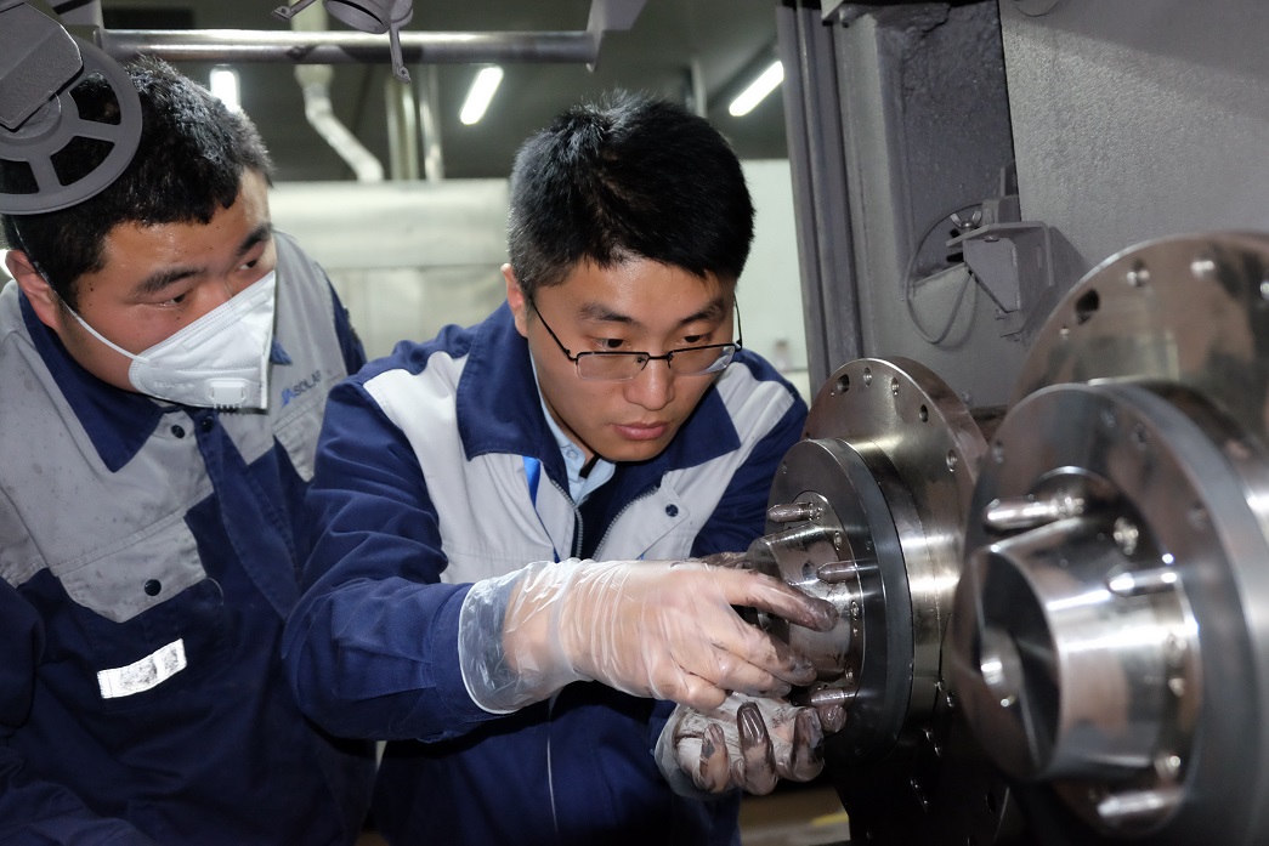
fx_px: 1410
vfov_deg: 33.4
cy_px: 423
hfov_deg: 48.5
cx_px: 634
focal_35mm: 40
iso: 3200
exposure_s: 1/60
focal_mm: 26.6
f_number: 4.2
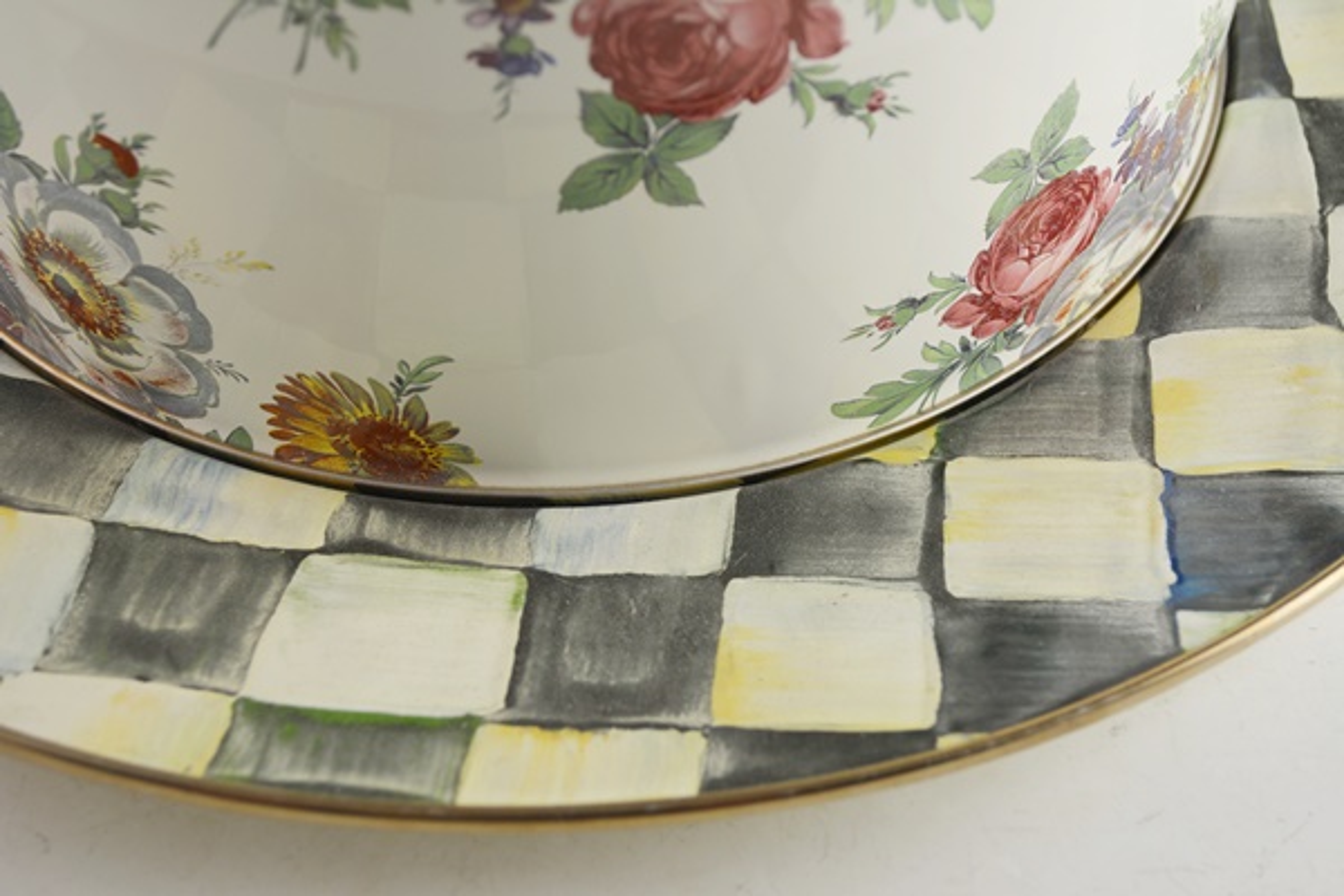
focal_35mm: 57
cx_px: 672
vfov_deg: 23.8
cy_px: 448
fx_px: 2128
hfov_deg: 35.1
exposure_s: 1/125
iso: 200
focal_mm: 38
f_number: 5.6
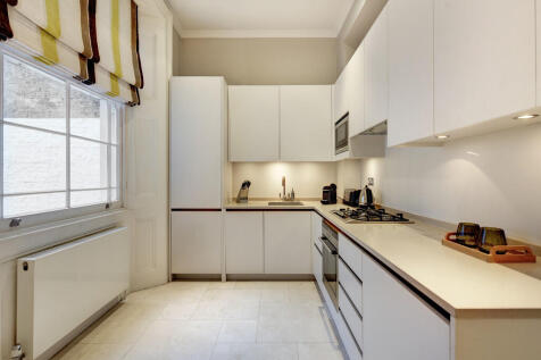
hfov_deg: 93.3
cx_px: 270
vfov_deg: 70.4
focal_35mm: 17
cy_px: 180
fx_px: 255
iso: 800
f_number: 8
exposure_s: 1/20
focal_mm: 17
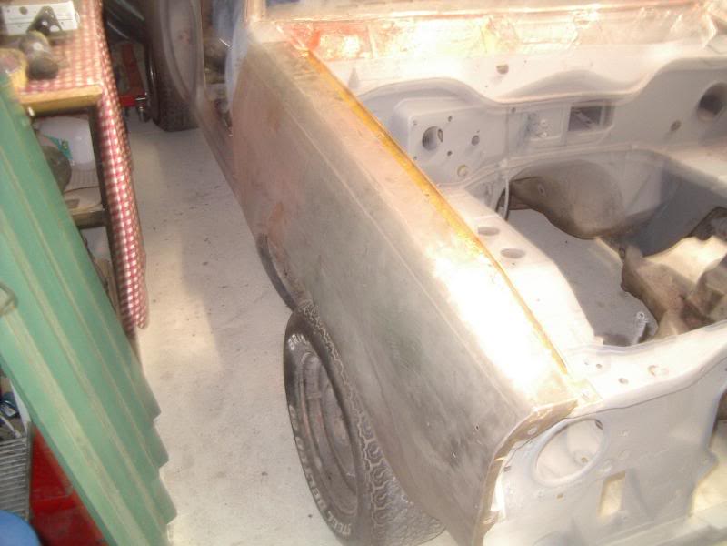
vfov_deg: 37.7
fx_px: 798
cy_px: 273
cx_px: 364
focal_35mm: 38
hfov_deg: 49.0
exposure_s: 1/2
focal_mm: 5.8
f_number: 2.6
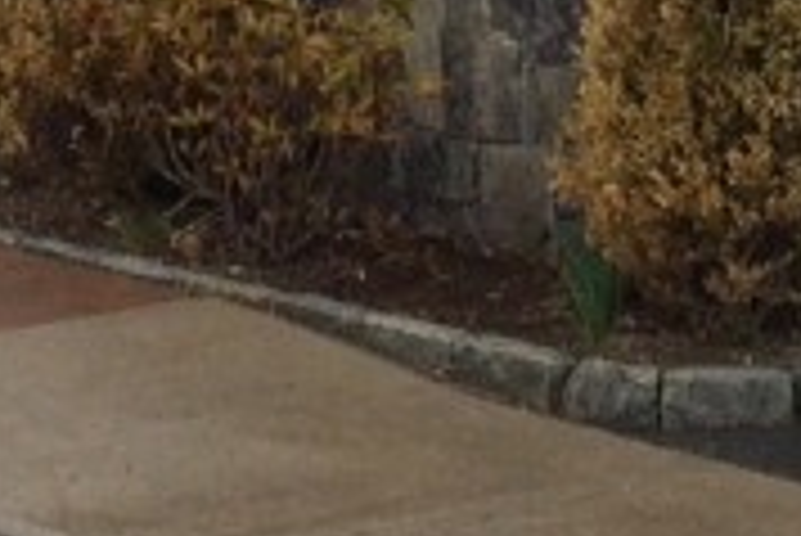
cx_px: 22
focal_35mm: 198
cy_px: -1207
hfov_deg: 10.3
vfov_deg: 6.3
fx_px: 4409
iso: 32
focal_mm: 4.15
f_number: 2.2
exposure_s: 1/1208
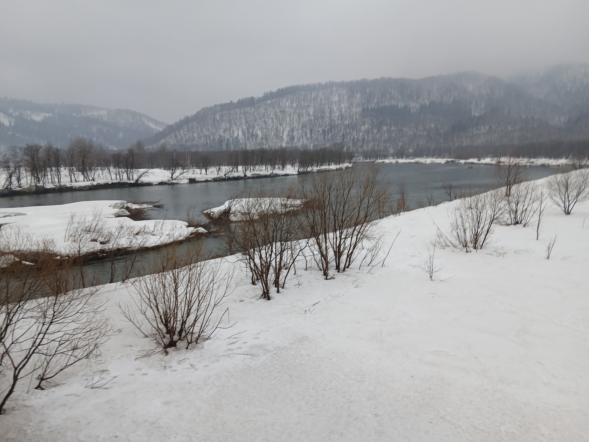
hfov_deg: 65.3
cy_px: 223
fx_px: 459
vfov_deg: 51.4
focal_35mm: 27
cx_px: 287
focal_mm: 3.86
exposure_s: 1/50
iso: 50
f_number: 1.8
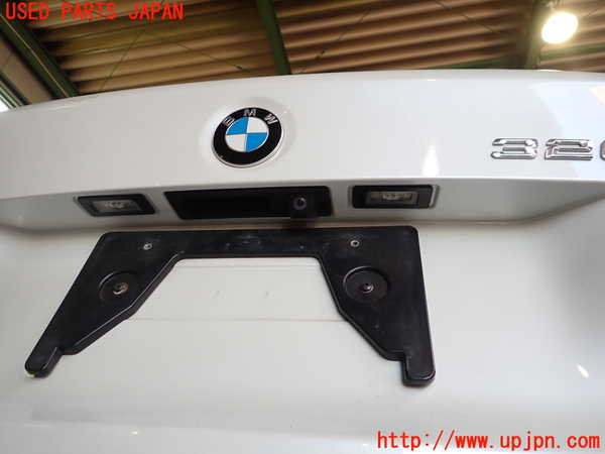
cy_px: 227
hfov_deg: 69.4
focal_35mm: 25
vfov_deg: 54.9
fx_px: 437
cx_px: 302
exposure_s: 1/80
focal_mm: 4.5
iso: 100
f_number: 2
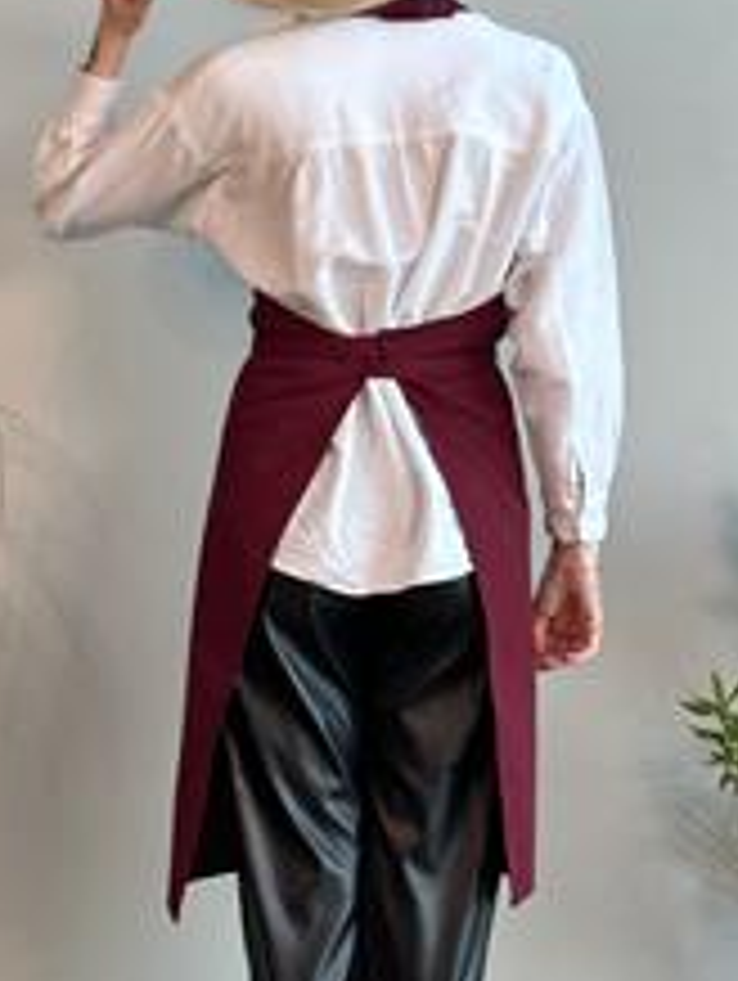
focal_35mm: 91
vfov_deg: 21.5
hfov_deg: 16.3
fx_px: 2582
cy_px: 430
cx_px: 292
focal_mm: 6.86
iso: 80
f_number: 1.78
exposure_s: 1/100
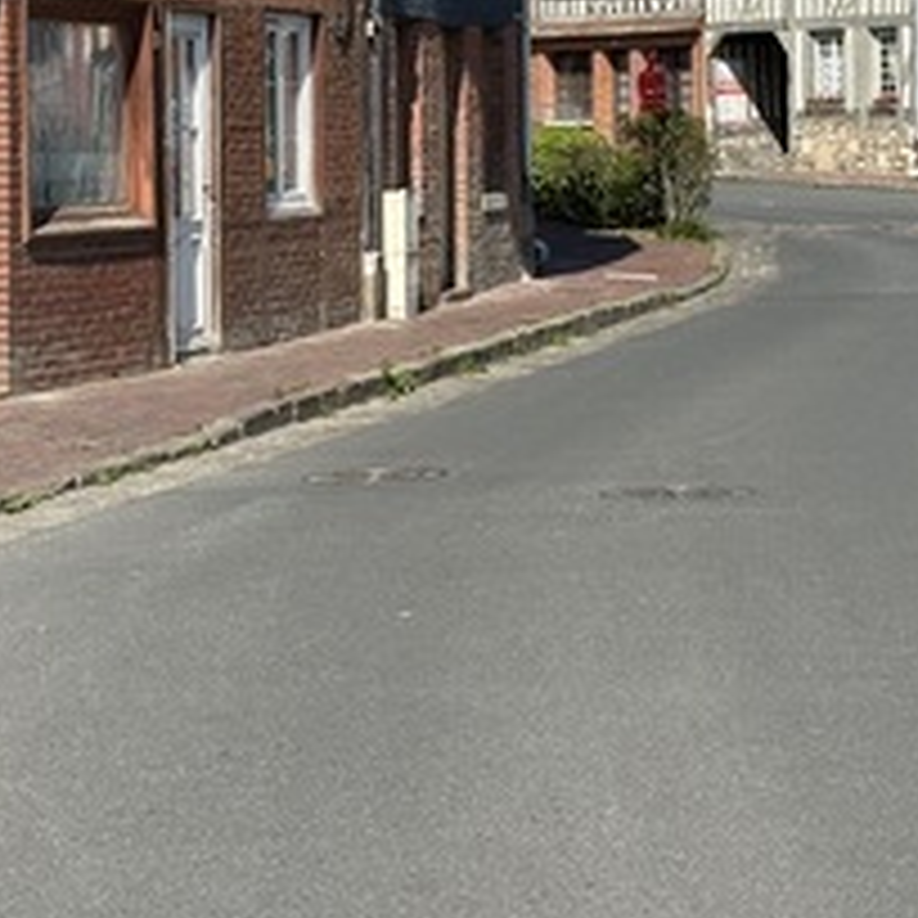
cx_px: 891
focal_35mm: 125
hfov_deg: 13.8
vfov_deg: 13.8
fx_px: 3750
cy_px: 94
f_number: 1.78
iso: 64
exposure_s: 1/4367
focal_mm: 6.86
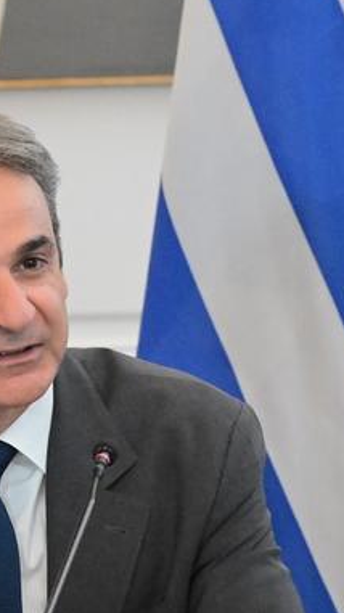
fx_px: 10714
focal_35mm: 660
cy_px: 406
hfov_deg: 1.8
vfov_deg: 3.3
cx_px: 35
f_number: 6.3
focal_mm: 200
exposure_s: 1/500
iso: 10000
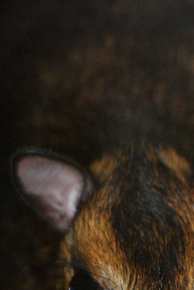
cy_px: 281
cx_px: 135
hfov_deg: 1.7
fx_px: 6546
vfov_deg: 2.5
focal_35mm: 812
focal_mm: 220
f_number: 5.3
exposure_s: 1/60
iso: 1000
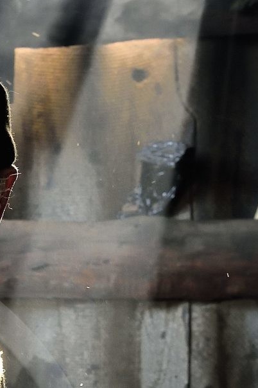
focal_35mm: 167
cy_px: 533
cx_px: -190
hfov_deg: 8.0
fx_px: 1797
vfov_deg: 11.9
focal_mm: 42
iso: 1600
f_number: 6.3
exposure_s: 1/40
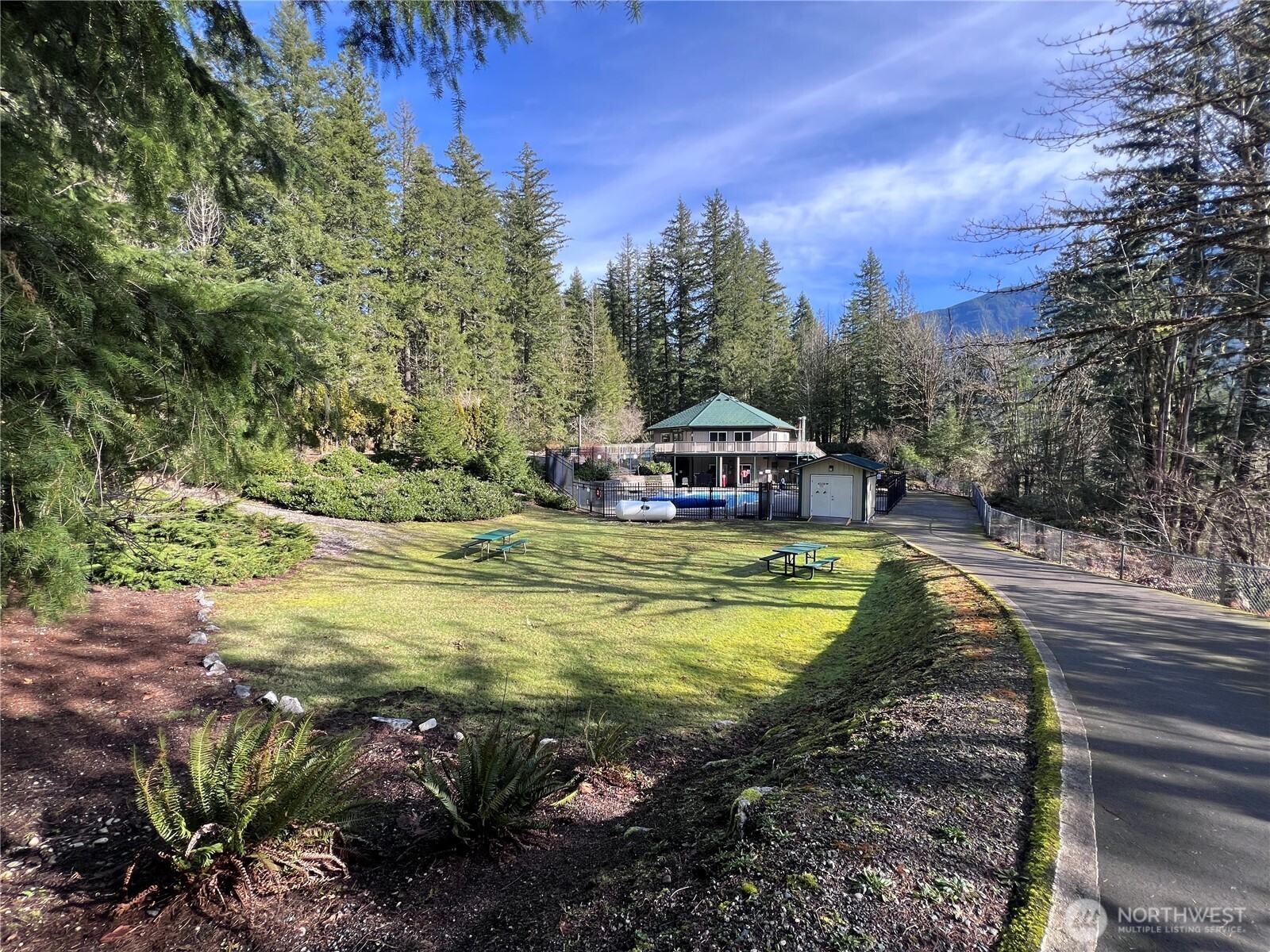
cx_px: 635
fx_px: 477
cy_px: 476
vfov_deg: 89.9
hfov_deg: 106.2
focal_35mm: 13
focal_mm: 1.57
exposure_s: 1/329
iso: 32
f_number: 1.8
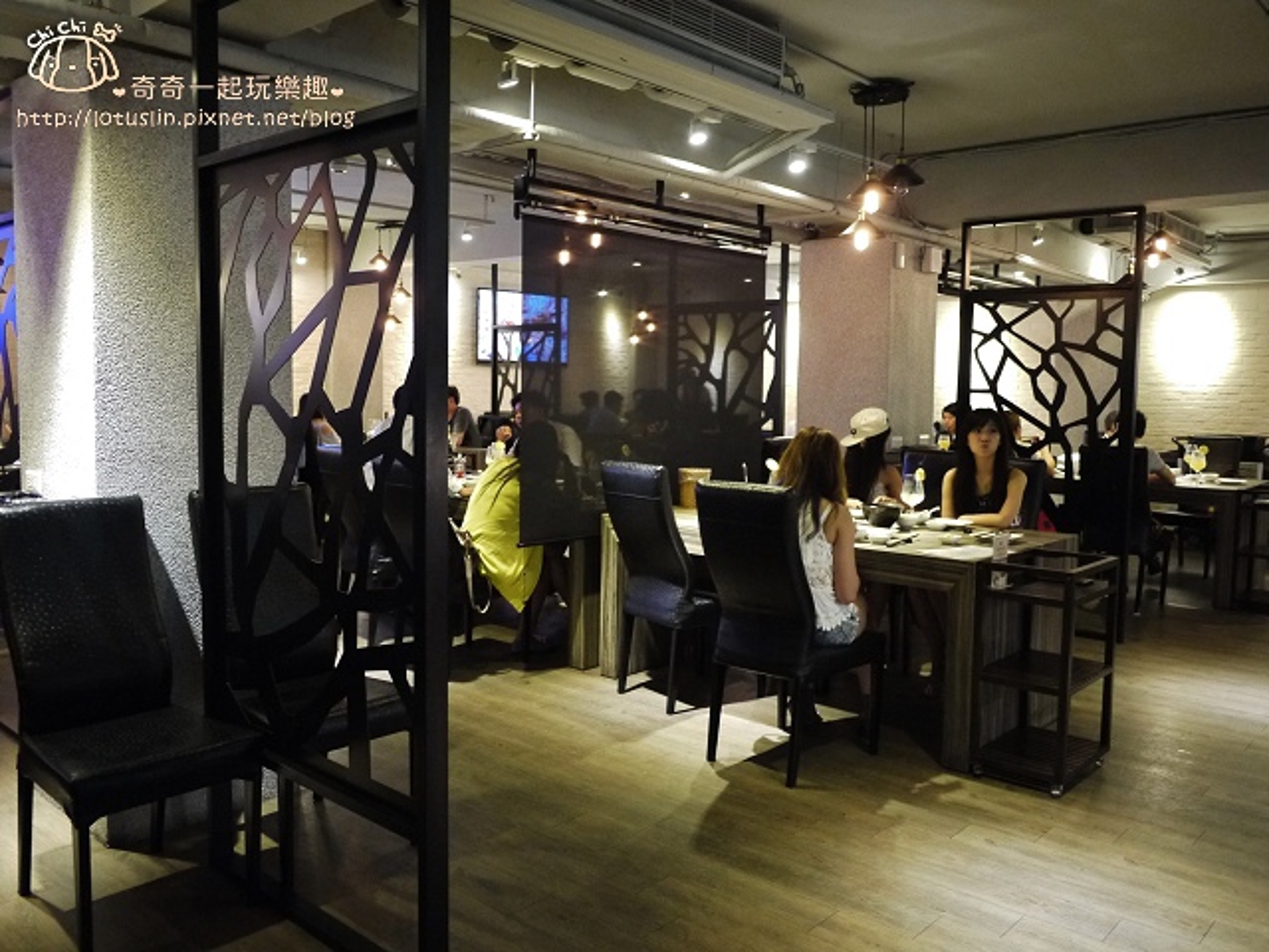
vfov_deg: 49.7
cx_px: 634
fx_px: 1026
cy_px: 476
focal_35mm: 28
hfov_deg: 63.4
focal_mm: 14
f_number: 2.5
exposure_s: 1/25
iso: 800
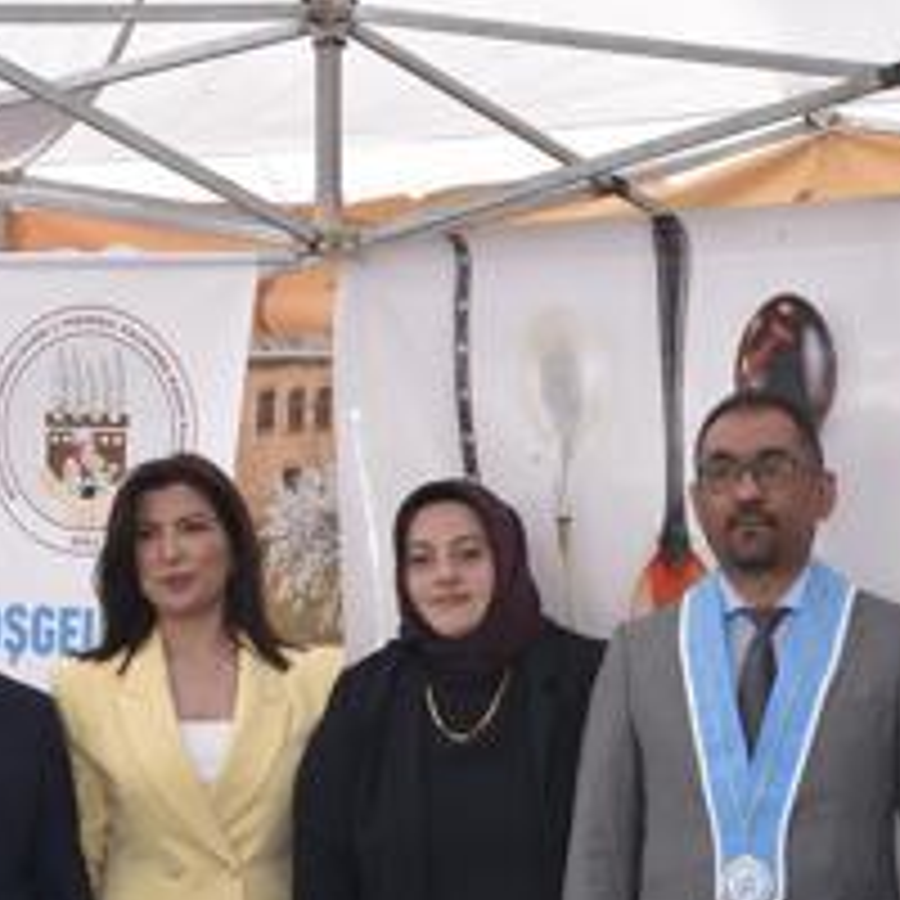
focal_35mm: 113
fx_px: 3333
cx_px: 1055
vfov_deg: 15.3
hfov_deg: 14.9
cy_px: 698
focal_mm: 29
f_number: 11
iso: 320
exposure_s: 1/250
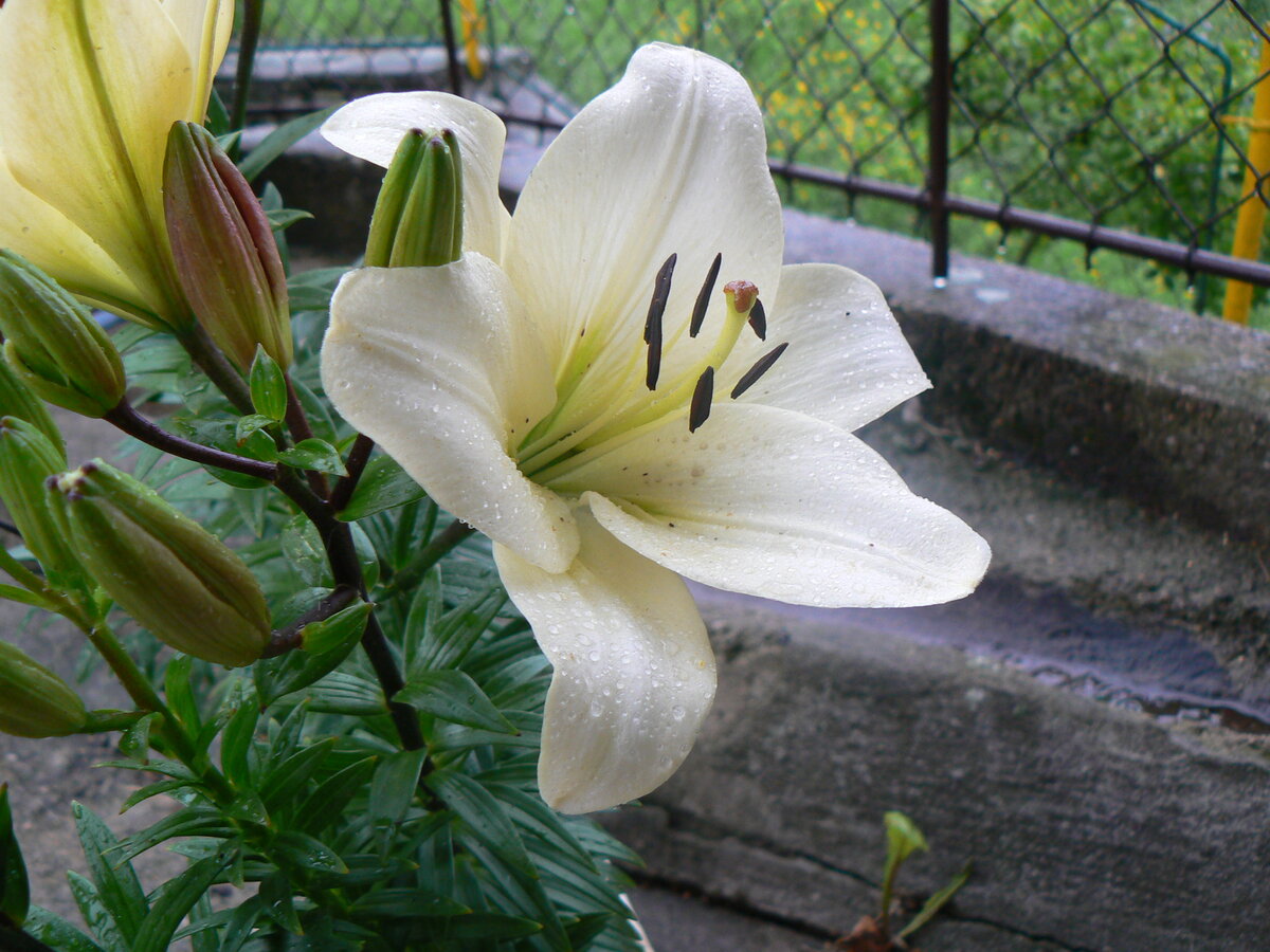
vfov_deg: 39.7
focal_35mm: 36
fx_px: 1321
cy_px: 476
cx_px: 635
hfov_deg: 51.4
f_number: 2.8
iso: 100
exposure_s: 1/30
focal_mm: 6
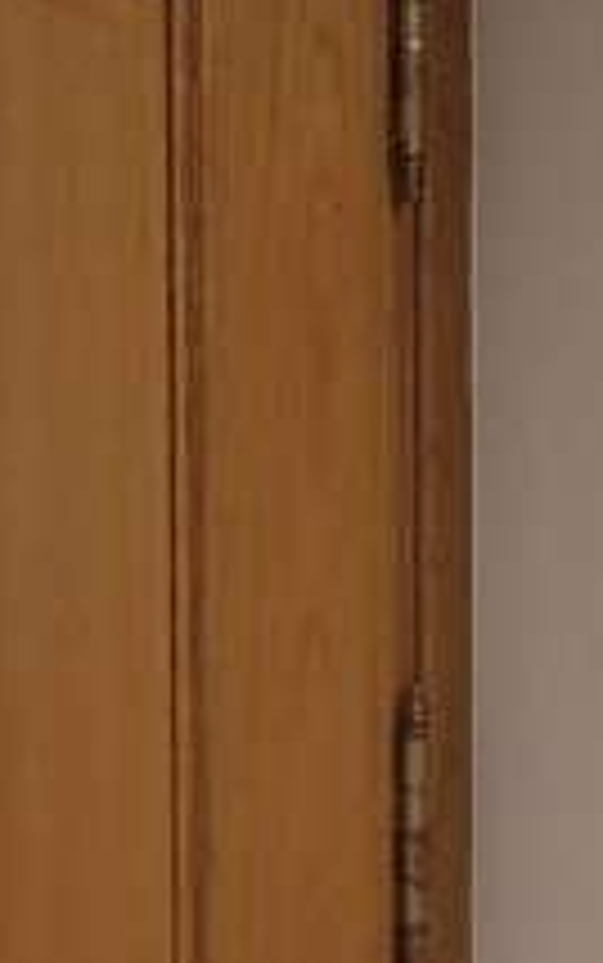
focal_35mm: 193
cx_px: 1269
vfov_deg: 10.7
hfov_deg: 6.6
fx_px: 5068
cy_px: 1114
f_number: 2.4
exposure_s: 1/50
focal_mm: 4.3
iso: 250
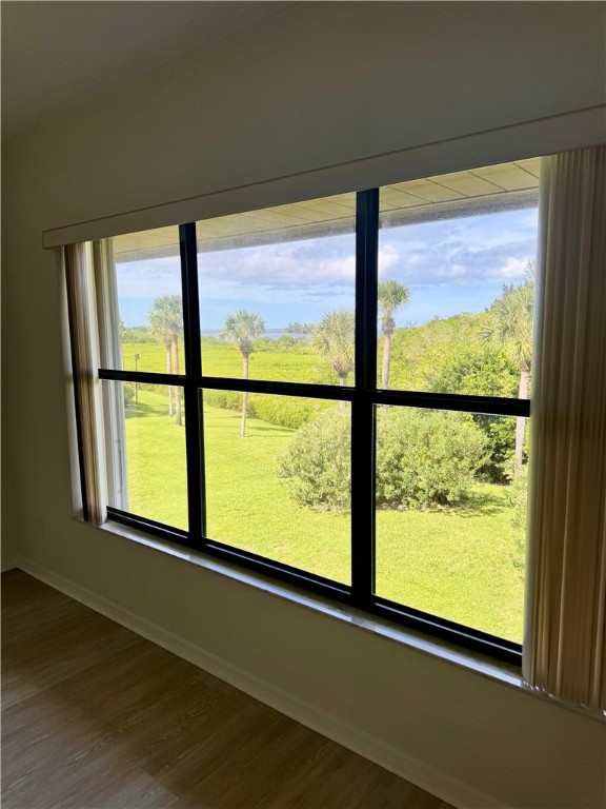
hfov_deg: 56.8
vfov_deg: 71.6
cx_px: 303
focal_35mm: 24
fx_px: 560
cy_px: 404
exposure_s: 1/1285
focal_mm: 6.76
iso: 80
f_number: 1.78
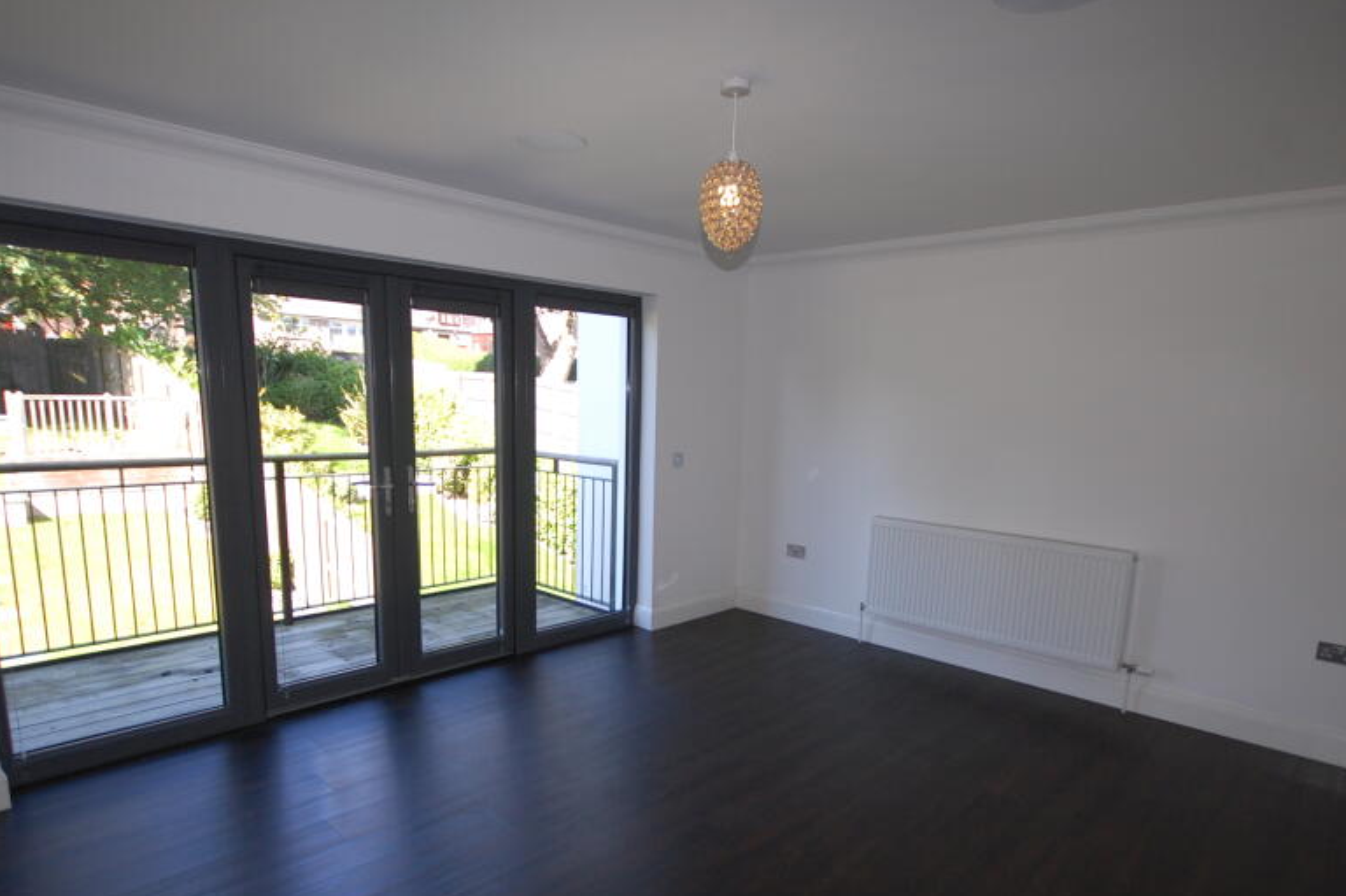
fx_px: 747
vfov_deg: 61.5
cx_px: 664
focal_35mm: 20
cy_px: 522
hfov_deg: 84.0
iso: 400
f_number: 4
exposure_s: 1/200
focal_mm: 10
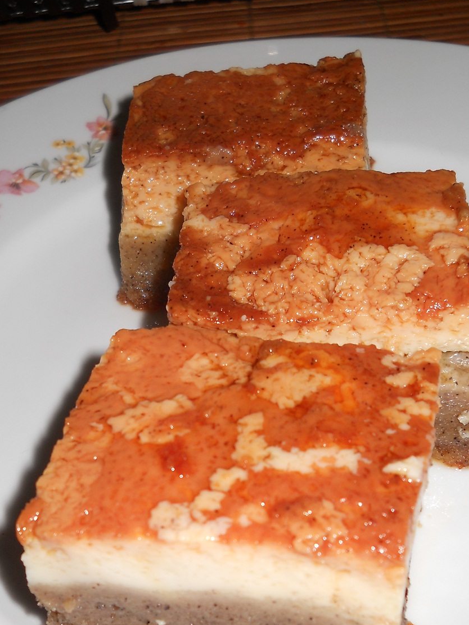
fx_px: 957
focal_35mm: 53
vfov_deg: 36.0
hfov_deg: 27.5
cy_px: 378
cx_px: 186
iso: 80
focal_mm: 6.72
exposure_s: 1/30
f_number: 5.5
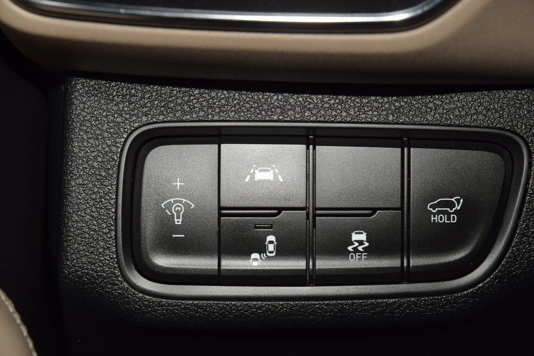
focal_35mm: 105
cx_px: 267
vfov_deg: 13.0
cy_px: 178
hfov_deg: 19.5
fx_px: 1558
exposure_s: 1/125
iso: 100
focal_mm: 70
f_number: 8
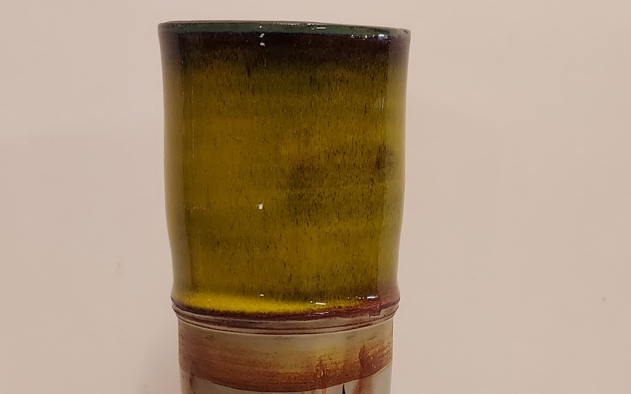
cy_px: 278
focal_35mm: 34
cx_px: 315
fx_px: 585
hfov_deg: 56.7
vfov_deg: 36.7
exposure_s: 1/50
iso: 320
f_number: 1.8
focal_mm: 4.6
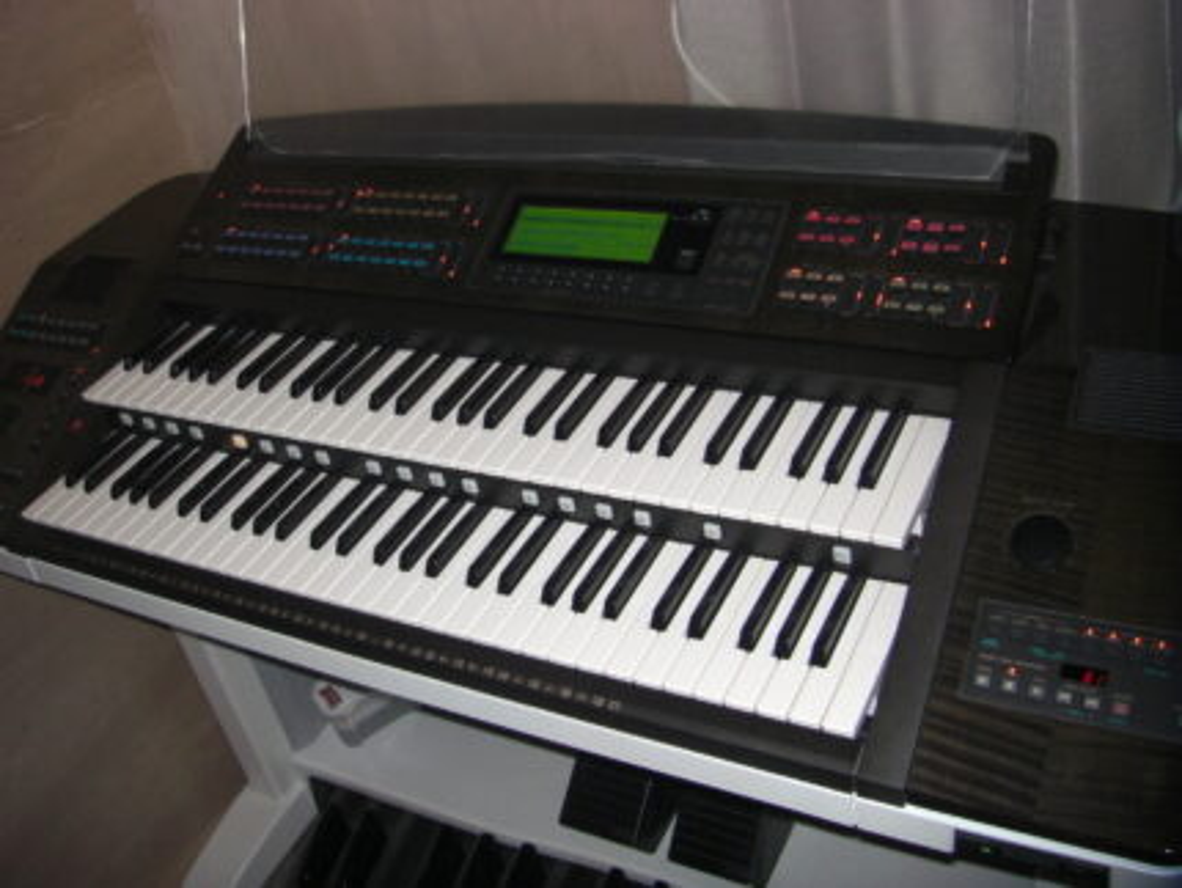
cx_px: 591
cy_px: 444
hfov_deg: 49.0
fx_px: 1298
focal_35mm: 38
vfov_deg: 37.8
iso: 200
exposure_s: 1/60
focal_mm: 6.3
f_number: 3.4
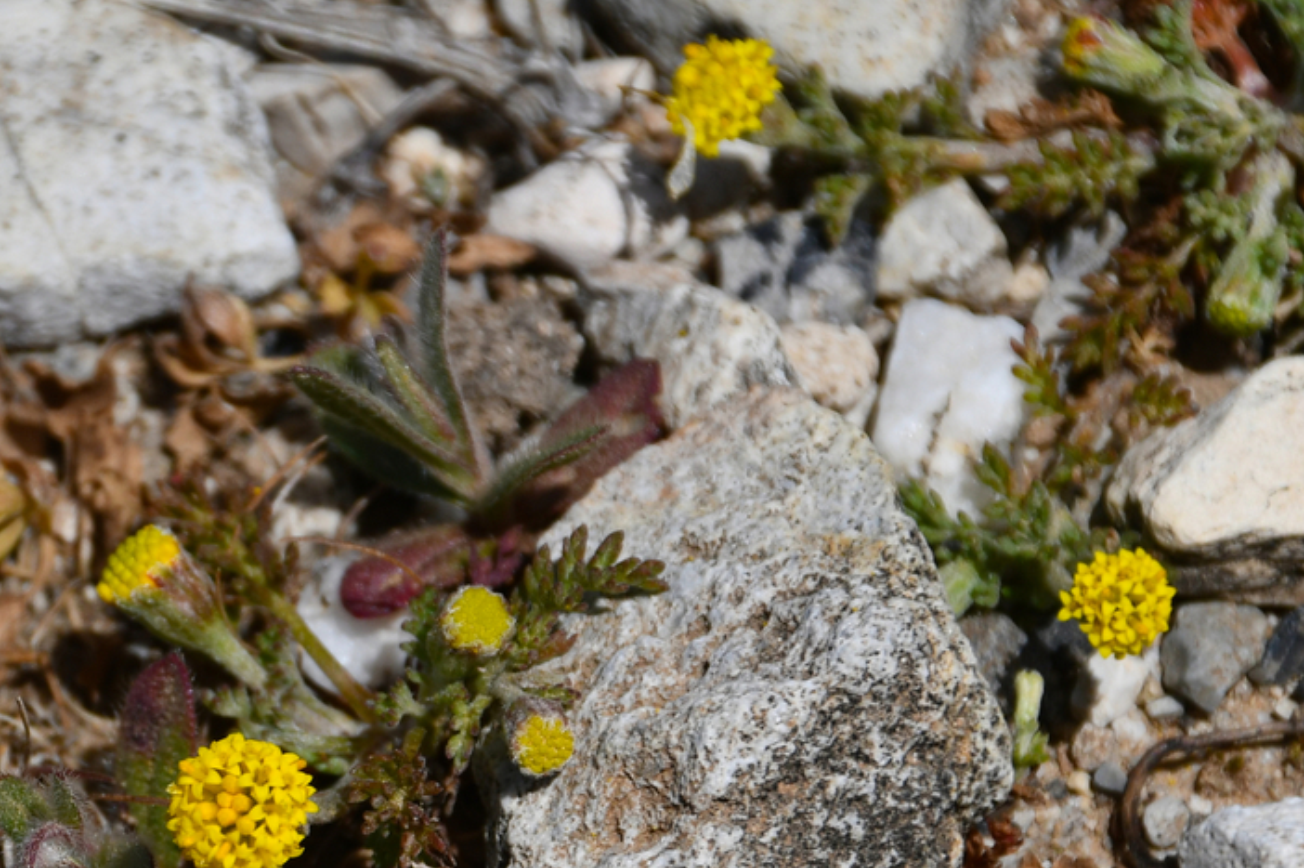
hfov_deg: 3.4
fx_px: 22043
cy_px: 626
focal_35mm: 609
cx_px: 700
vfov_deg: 2.3
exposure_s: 1/320
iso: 100
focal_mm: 250
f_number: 8
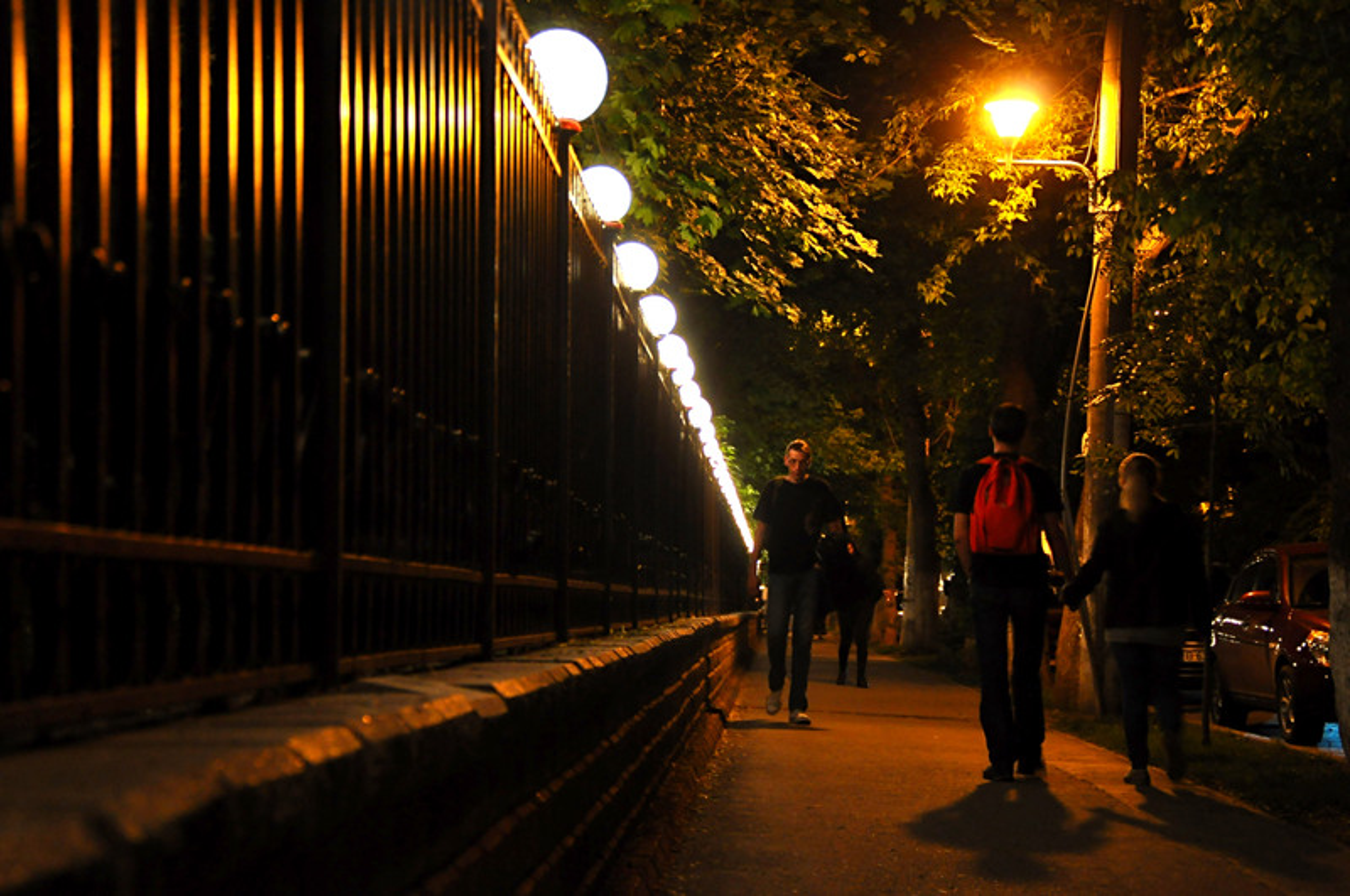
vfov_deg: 18.1
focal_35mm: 75
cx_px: 675
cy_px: 448
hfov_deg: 27.0
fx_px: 2808
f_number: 4.8
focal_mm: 50
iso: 1000
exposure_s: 1/10
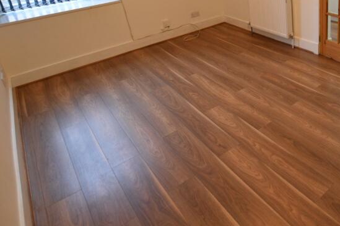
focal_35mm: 28
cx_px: 287
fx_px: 264
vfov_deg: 44.3
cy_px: 47
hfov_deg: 58.6
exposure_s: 1/60
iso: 800
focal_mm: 10
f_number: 3.5
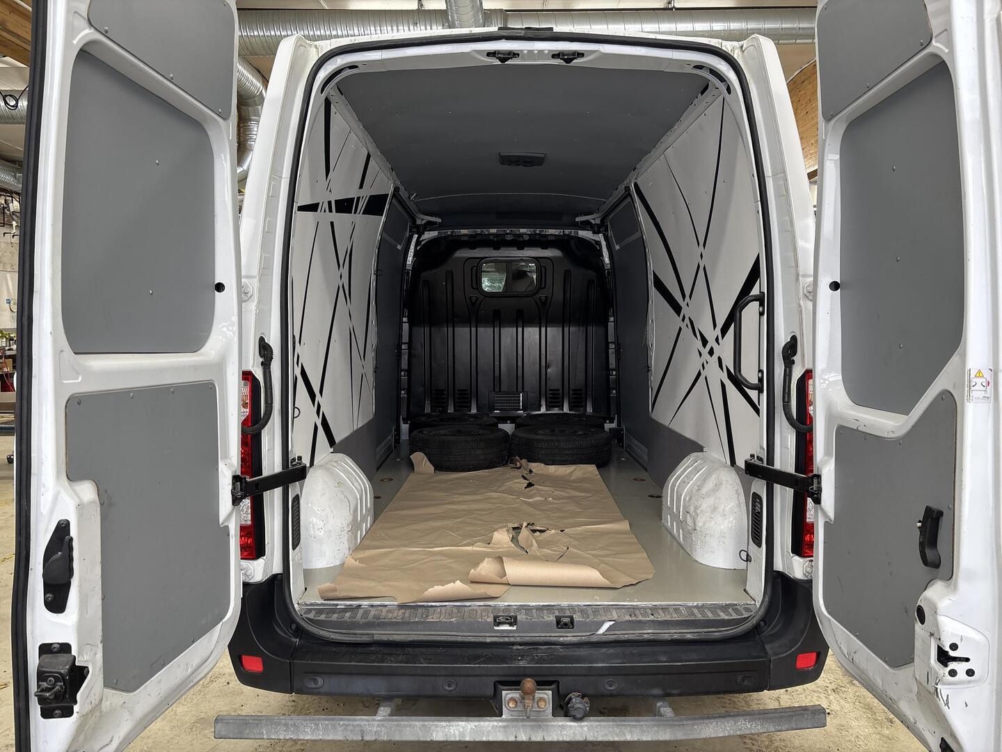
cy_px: 376
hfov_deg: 67.3
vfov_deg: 53.1
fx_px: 753
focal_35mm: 26
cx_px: 501
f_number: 1.6
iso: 80
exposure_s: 1/50
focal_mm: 5.96
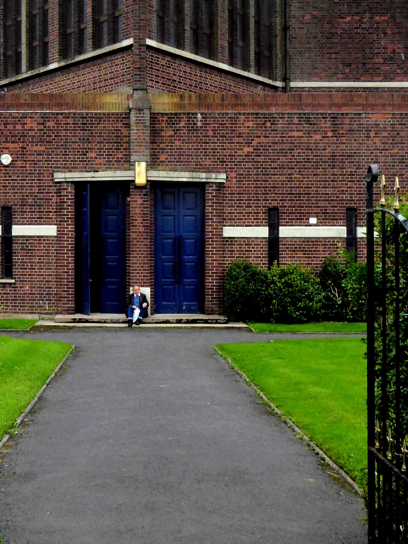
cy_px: 237
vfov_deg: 45.7
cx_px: 136
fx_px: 644
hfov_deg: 34.8
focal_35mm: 41
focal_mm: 4.3
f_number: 3.3
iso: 160
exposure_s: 1/500
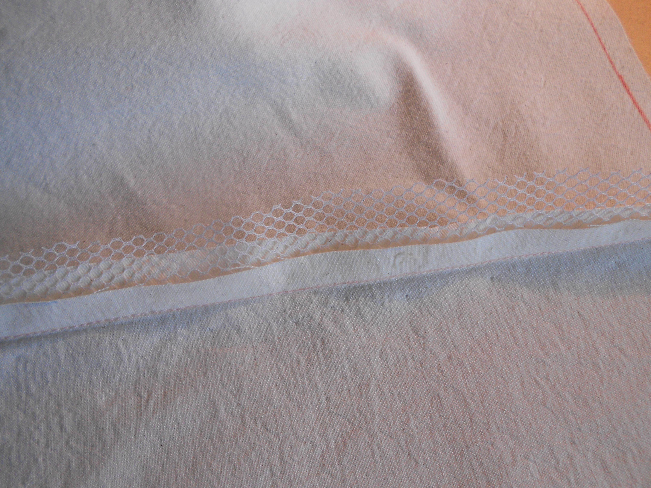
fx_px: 489
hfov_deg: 67.3
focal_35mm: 26
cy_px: 244
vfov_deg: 53.1
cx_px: 326
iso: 80
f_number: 3.2
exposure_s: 1/40
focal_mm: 4.6
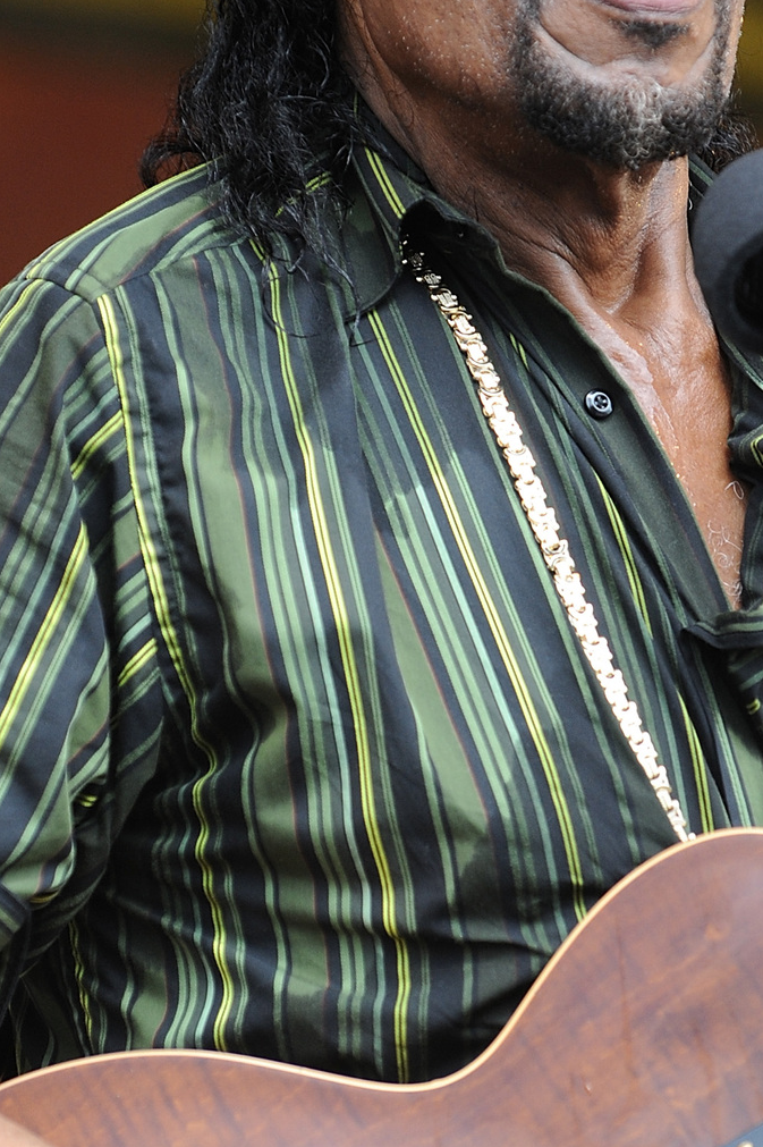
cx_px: 516
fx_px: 12888
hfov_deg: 3.4
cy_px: 470
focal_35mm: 405
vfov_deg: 5.1
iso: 800
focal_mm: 200
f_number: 4.5
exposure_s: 1/500
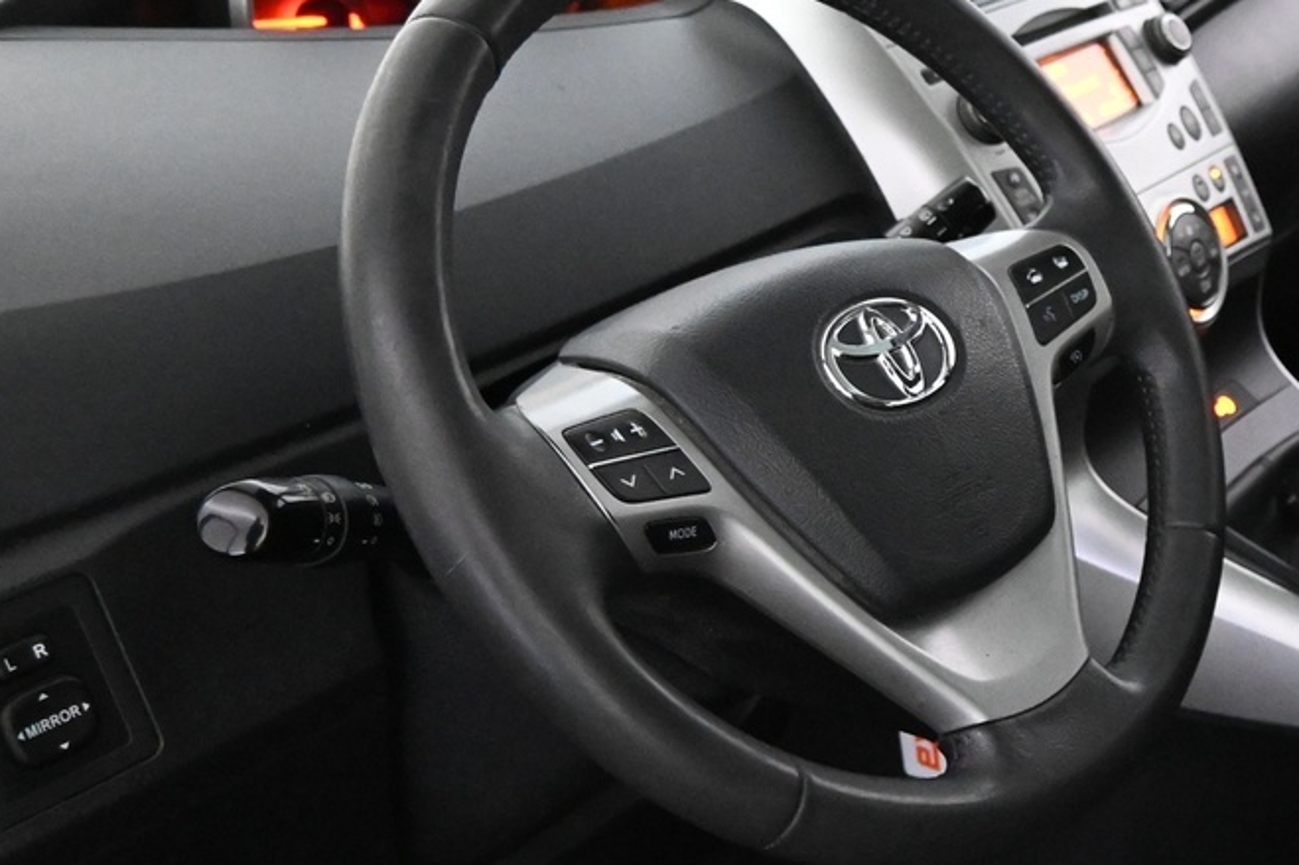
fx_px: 2128
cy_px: 353
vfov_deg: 23.0
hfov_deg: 30.4
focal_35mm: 59
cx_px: 1425
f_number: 3.5
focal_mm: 16
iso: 5600
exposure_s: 1/60
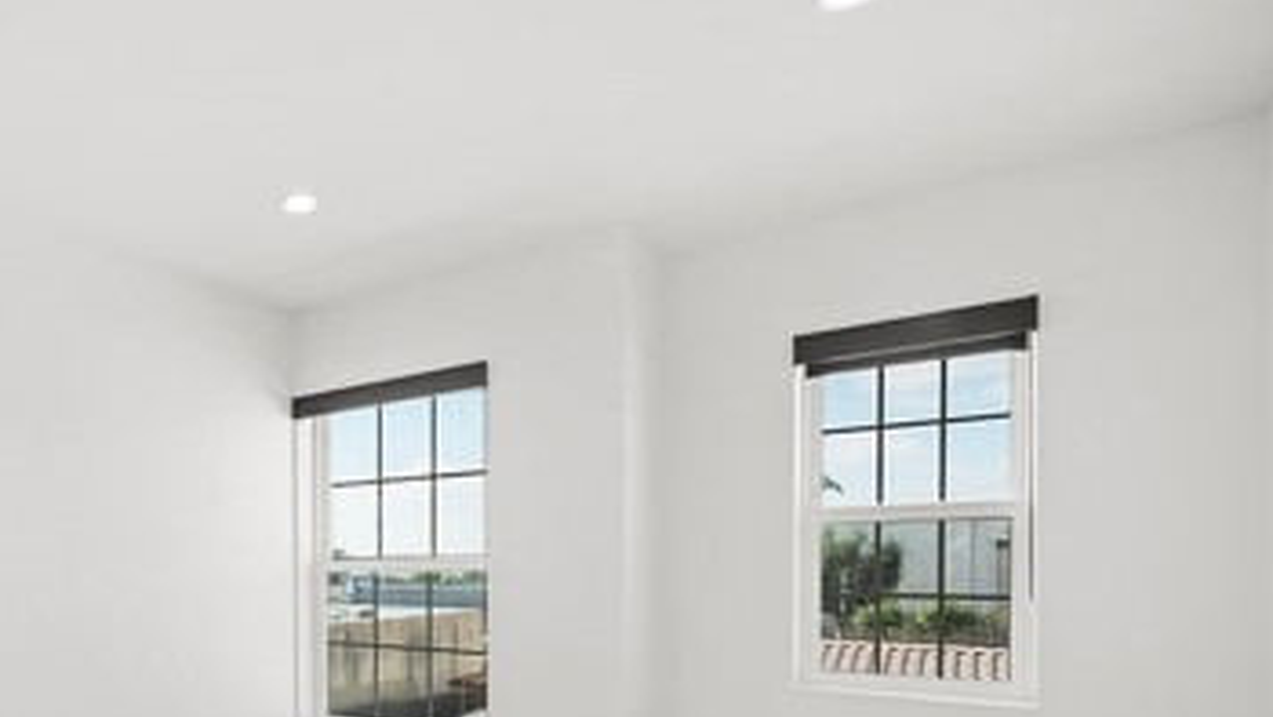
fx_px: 776
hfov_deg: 69.8
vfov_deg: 46.7
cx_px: 229
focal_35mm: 23
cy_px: 582
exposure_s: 1/60
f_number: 4
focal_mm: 12
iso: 640
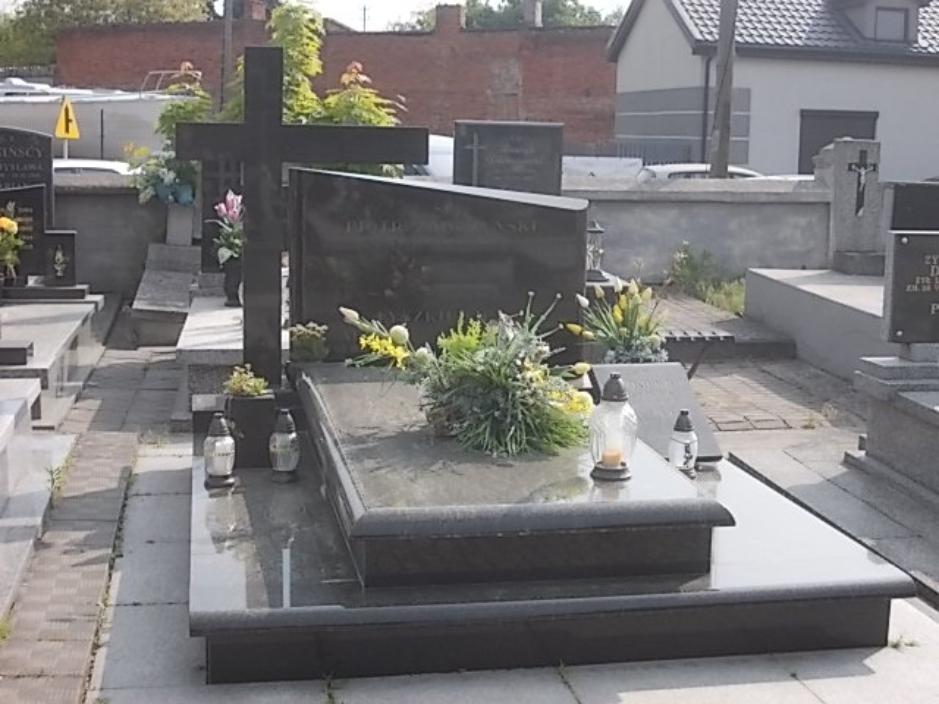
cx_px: 470
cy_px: 352
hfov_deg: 37.5
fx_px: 1383
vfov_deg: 28.6
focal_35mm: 51
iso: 80
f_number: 3.6
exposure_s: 1/400
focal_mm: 7.2
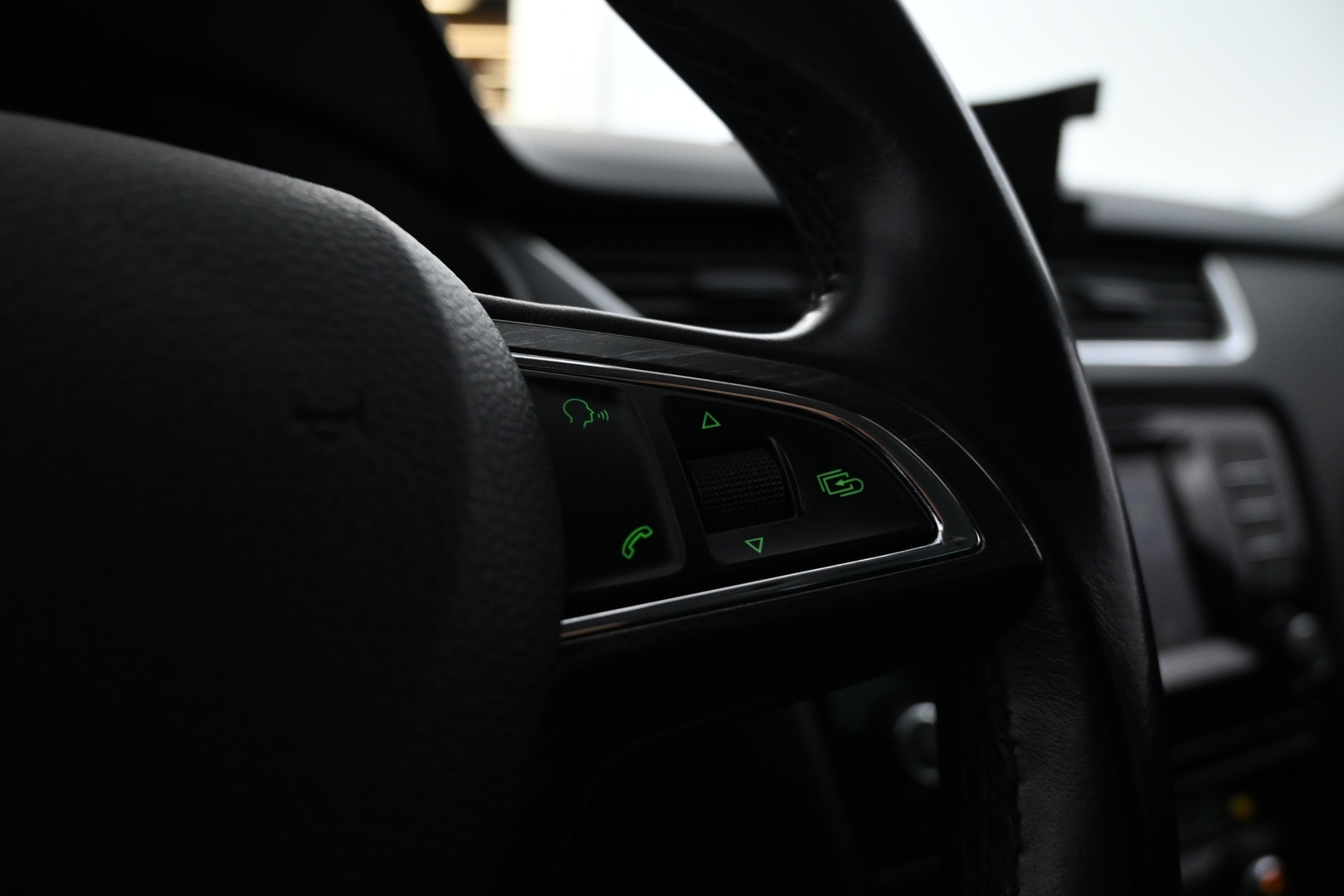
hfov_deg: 63.2
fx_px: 1092
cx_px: 672
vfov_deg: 44.6
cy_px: 448
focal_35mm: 29
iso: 1600
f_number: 3.8
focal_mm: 19.5
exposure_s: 1/25
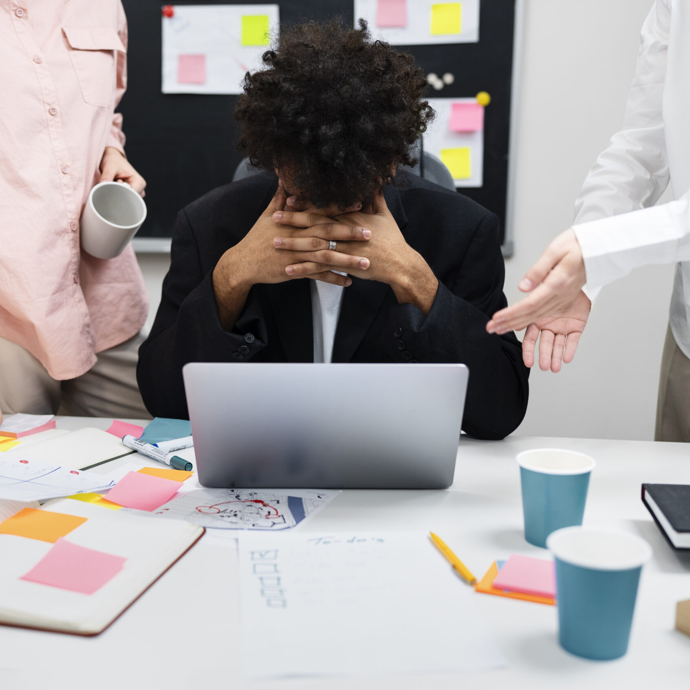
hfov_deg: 37.5
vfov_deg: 37.6
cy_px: 342
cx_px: 323
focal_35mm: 45
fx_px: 1015
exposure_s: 1/250
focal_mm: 35
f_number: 2
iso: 500
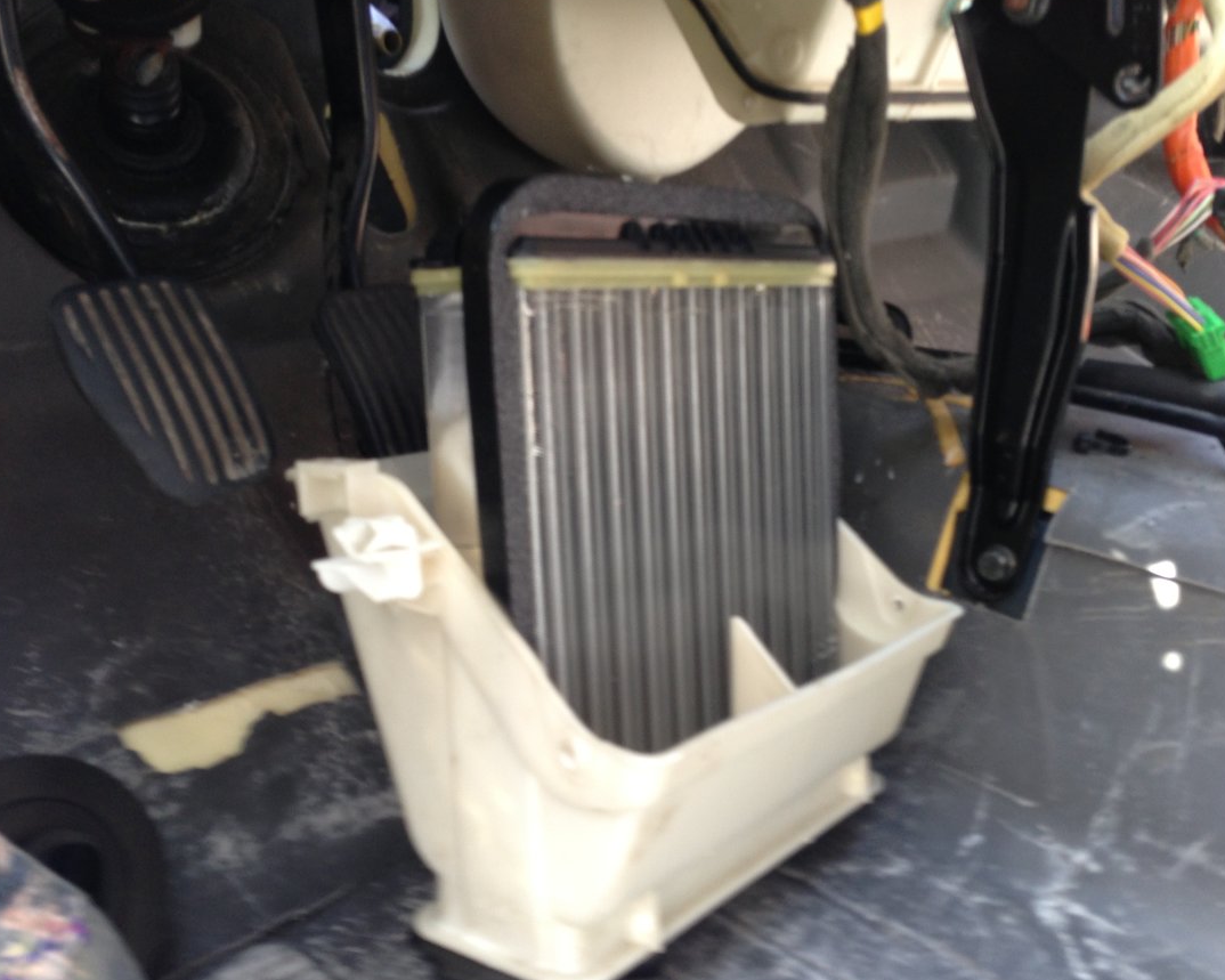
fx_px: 1305
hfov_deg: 50.3
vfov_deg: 41.1
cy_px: 497
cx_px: 601
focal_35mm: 36
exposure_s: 1/40
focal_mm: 4.13
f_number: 2.4
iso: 64
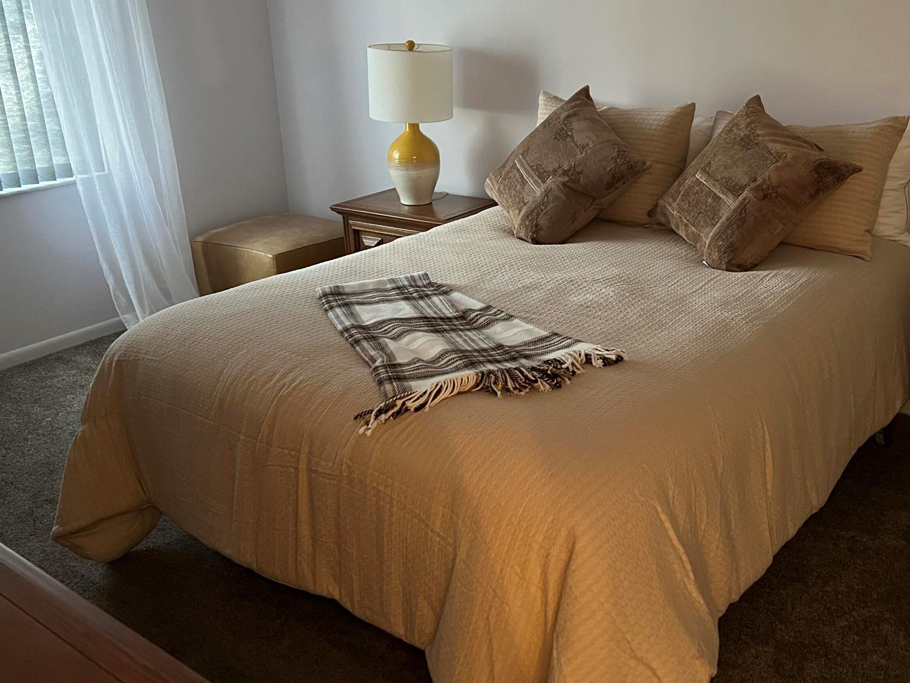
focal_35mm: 35
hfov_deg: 52.6
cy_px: 329
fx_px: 920
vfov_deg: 40.7
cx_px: 483
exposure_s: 1/30
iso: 500
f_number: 1.5
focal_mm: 5.7
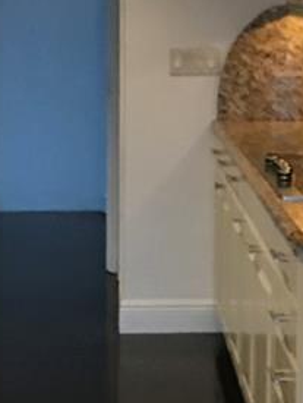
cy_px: 100
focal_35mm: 122
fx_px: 1421
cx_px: 100
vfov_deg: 16.0
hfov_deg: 12.2
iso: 64
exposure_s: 1/15
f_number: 1.8
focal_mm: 3.99
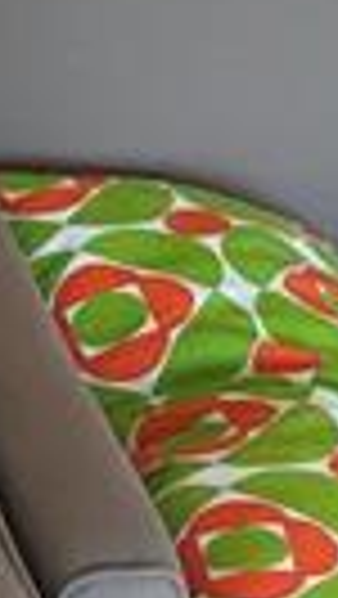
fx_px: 3467
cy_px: -499
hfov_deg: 5.6
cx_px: 392
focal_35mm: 218
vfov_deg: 9.4
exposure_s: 1/120
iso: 100
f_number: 1.5
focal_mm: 5.7
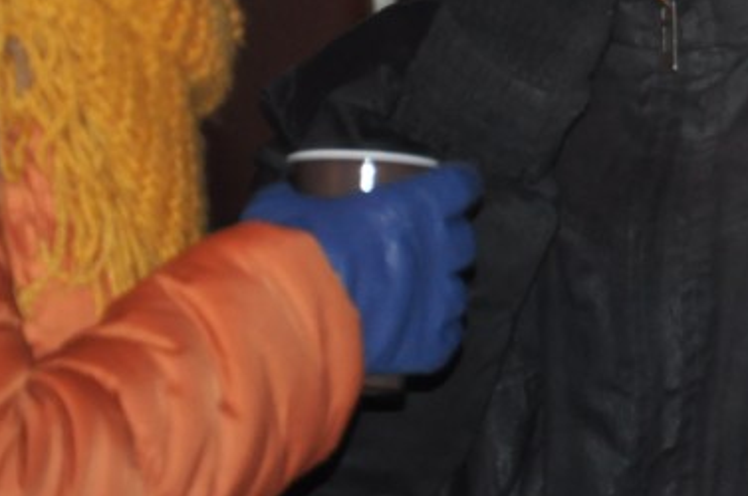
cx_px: 873
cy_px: -127
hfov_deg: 4.8
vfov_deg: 3.2
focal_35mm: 428
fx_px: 8885
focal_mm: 105
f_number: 5.6
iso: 800
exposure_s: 1/60
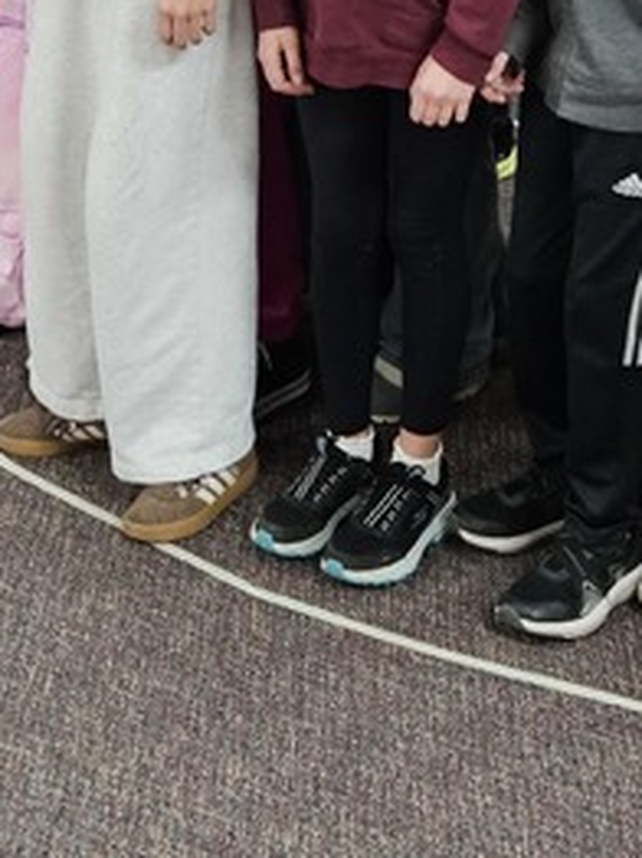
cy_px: -134
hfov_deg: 16.4
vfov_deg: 20.6
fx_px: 2229
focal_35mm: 90
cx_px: 328
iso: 500
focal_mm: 5.4
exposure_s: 1/120
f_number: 1.8
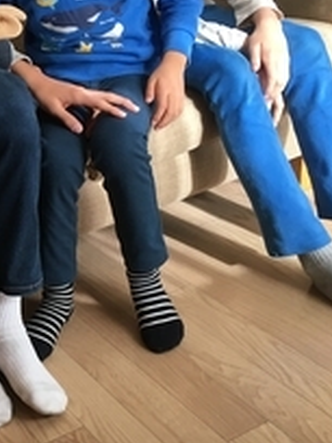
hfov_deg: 23.2
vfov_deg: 33.7
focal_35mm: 57
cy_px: 189
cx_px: -78
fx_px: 729
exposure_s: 1/30
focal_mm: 4.15
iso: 32
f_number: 2.2
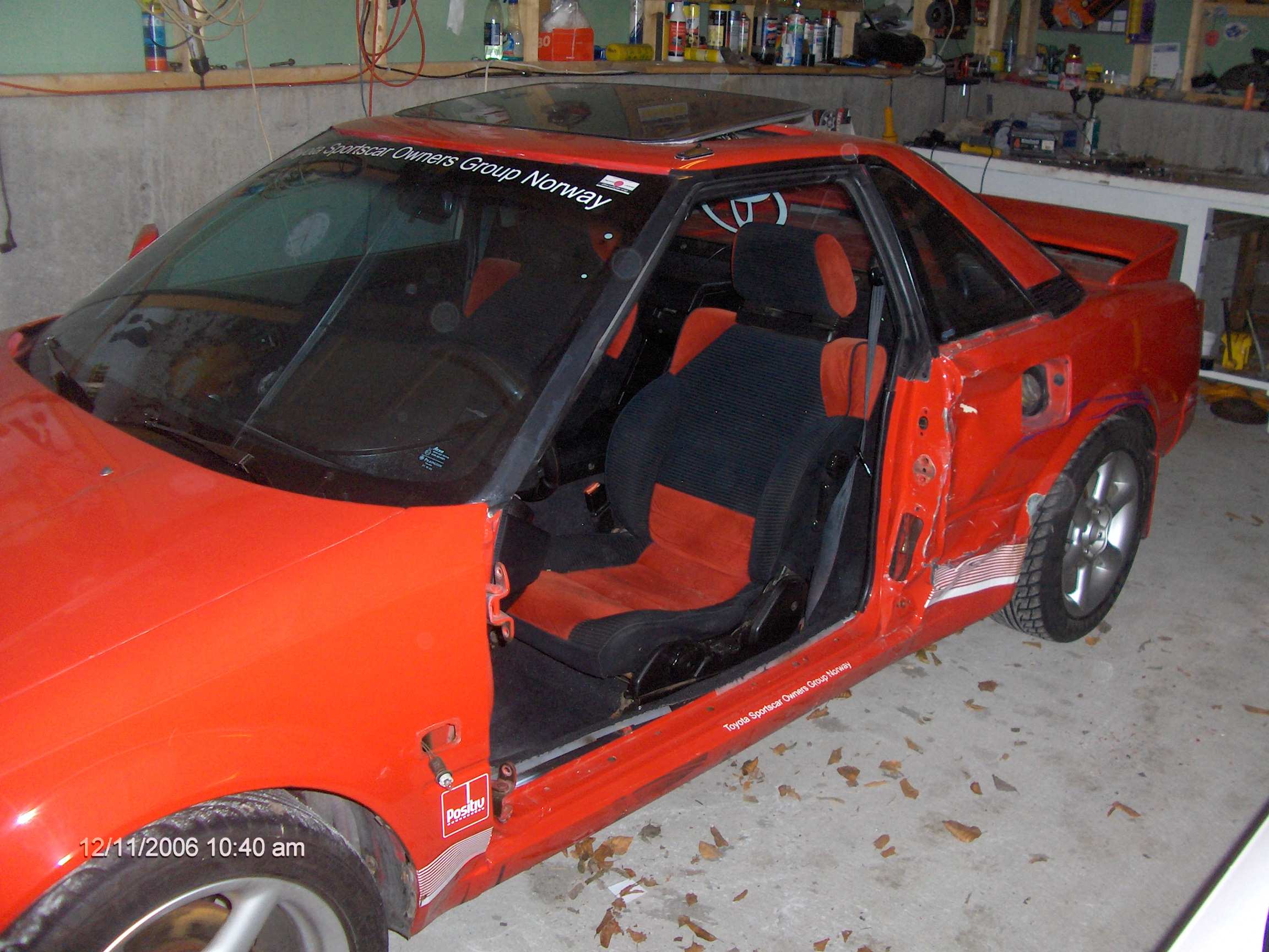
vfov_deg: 40.7
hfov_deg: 52.6
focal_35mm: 35
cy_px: 476
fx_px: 1283
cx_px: 634
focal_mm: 5.8
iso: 116
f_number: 2.6
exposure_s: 1/60
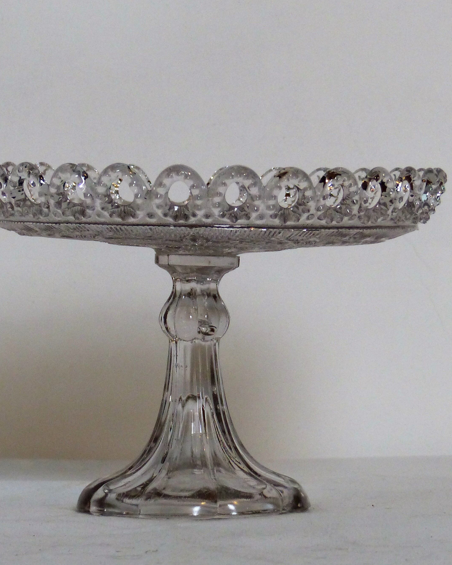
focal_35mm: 202
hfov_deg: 7.7
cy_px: 261
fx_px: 3377
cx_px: 180
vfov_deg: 9.6
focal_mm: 22.6
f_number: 2.8
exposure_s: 1/80
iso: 320
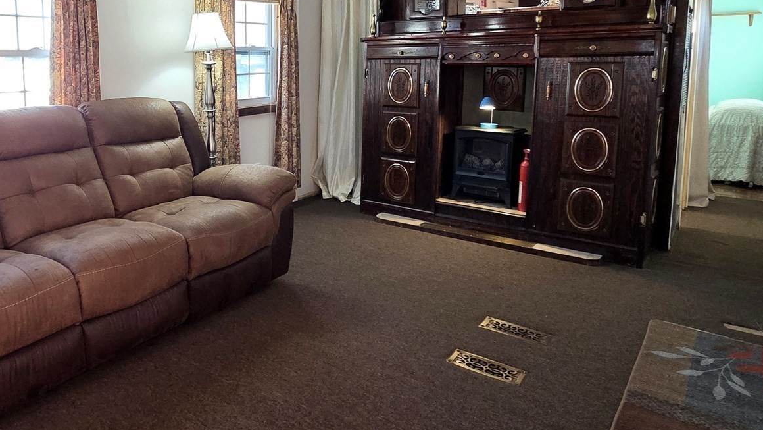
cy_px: 122
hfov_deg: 71.4
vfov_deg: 44.8
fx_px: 506
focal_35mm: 25
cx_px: 241
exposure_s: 1/60.2
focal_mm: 2.2
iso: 500
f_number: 2.2
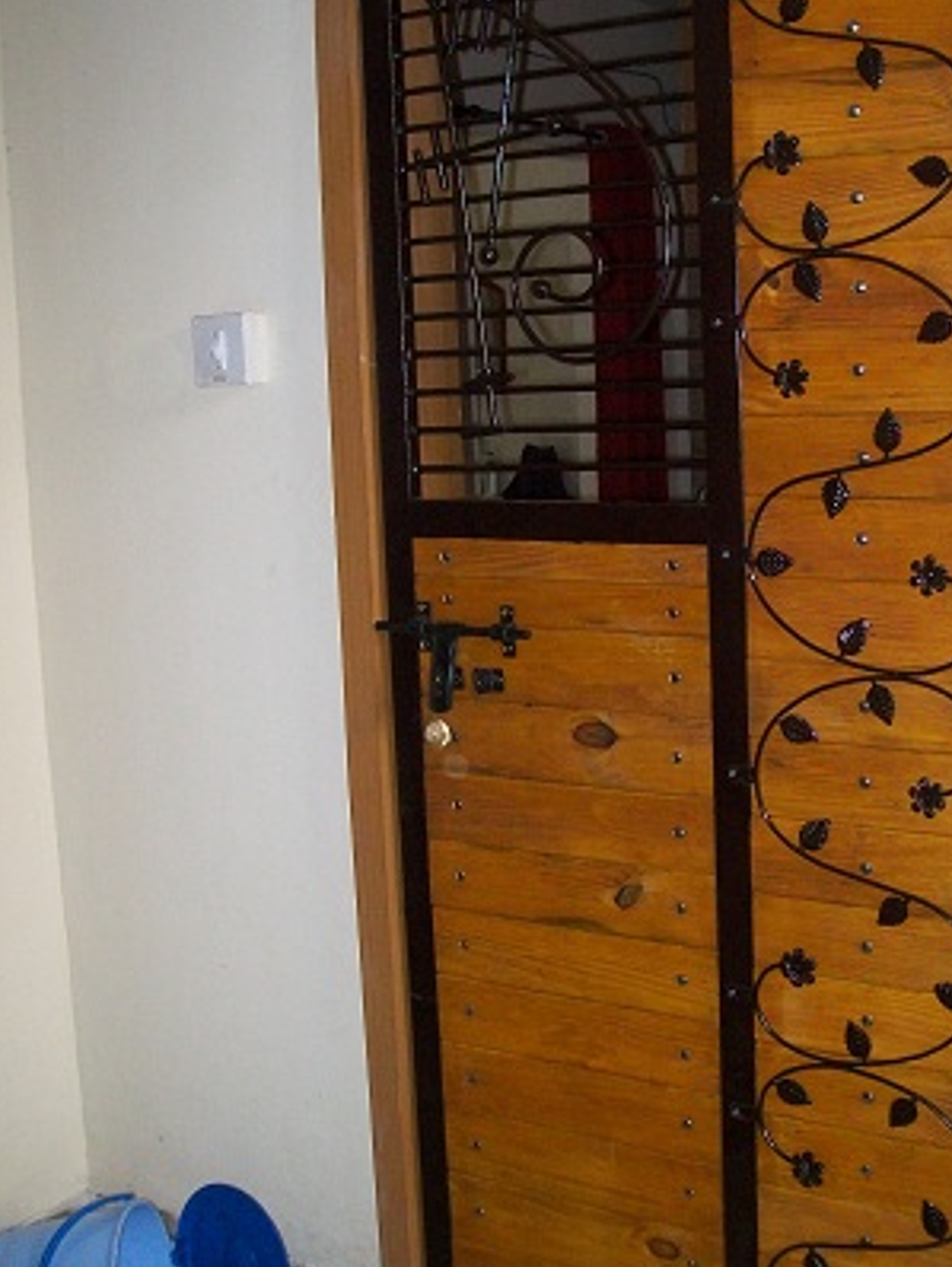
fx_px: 1722
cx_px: 613
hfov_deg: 30.7
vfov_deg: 40.4
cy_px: 598
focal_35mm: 47
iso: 160
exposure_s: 1/60
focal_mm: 6.1
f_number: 2.7
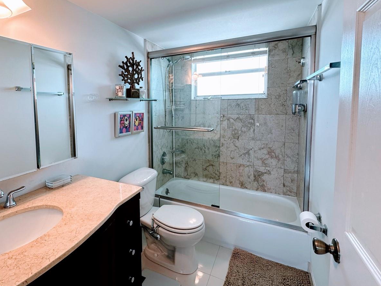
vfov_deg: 68.3
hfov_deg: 83.4
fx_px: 209
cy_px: 122
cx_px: 149
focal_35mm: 19
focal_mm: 2.22
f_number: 2.2
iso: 64
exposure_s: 1/120
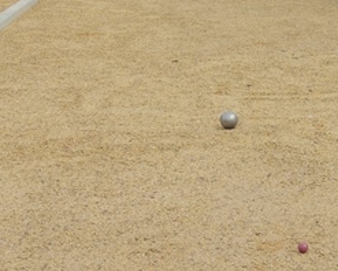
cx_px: 241
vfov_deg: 15.0
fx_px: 1021
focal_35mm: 102
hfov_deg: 18.7
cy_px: 44
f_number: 3.4
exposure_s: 1/640
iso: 100
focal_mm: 7.6
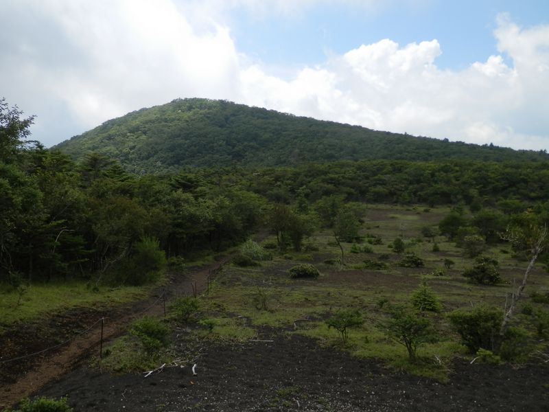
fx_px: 428
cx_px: 274
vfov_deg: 51.4
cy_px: 206
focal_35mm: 27
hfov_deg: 65.3
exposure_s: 1/125
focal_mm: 5
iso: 80
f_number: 9
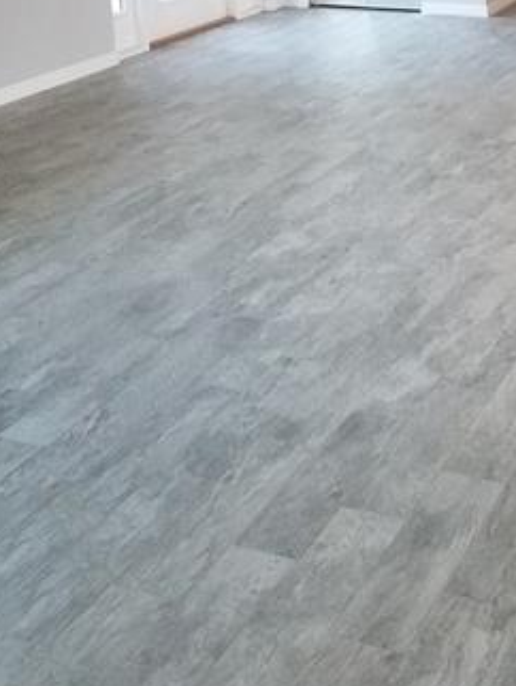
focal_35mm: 62
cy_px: 34
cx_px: 397
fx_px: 1231
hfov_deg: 23.4
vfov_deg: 29.5
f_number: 1.7
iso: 200
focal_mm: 4.2
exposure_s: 1/24
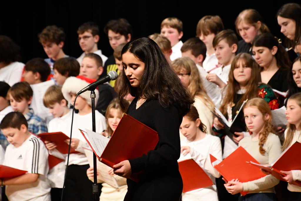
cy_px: 100
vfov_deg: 6.5
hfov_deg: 9.8
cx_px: 150
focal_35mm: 210
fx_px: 1756
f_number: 6
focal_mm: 140
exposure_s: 1/125
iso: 4500
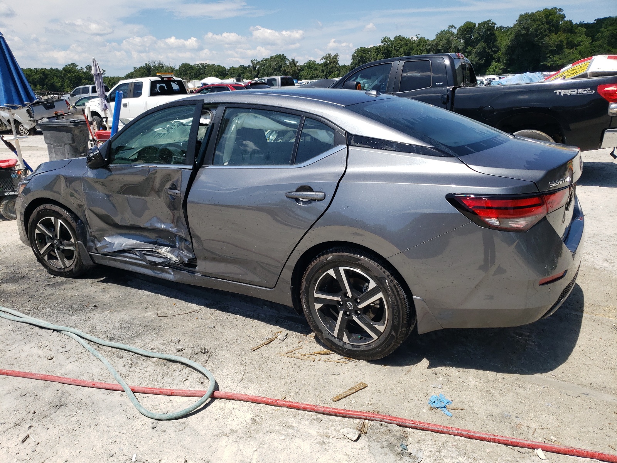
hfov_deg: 67.3
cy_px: 232
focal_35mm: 26
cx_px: 308
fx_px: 463
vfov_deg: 53.1
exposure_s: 1/3333
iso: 50
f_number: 1.5
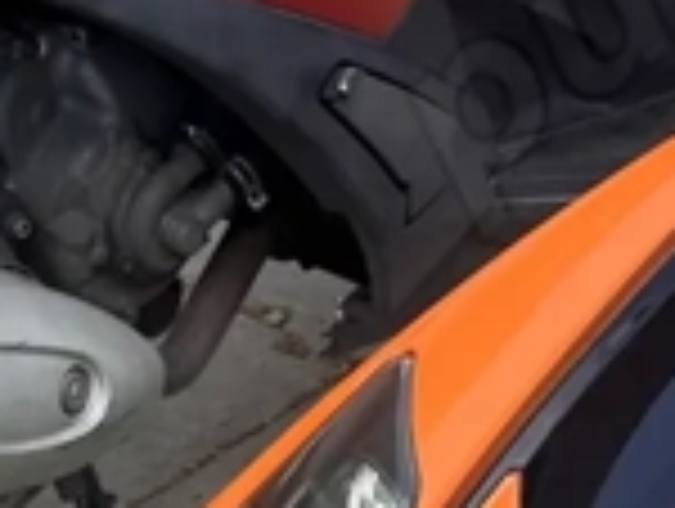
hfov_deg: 11.4
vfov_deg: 8.2
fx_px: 3379
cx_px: 356
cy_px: 1047
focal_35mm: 173
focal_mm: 5.7
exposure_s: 1/949
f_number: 1.5
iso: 50
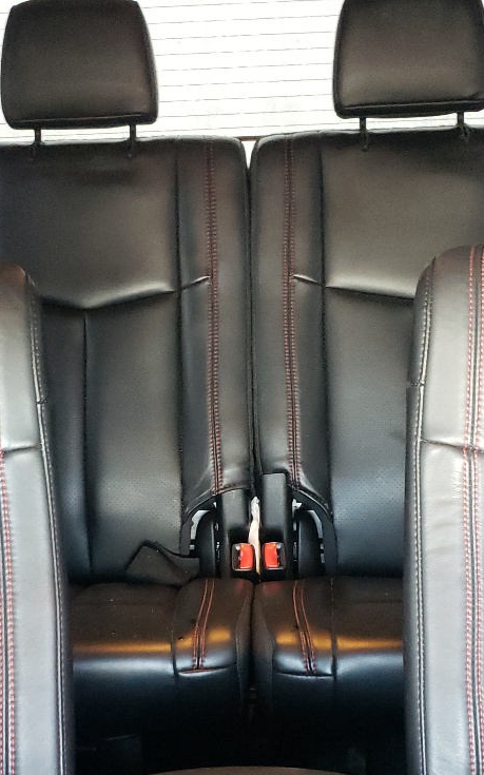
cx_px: 241
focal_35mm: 60
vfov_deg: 33.6
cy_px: 530
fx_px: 1267
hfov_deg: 21.6
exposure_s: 1/33
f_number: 1.5
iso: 431
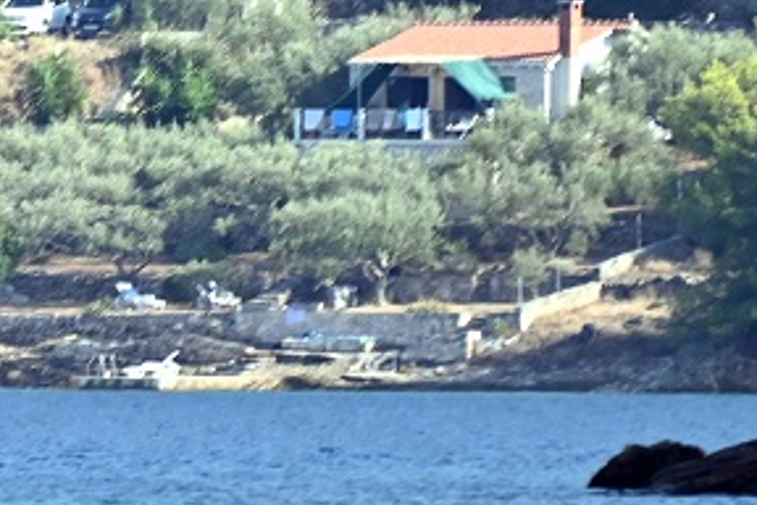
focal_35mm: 1353
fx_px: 28448
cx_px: -47
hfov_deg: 1.5
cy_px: -314
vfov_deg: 1.0
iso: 400
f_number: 5.6
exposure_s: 1/800
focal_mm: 300
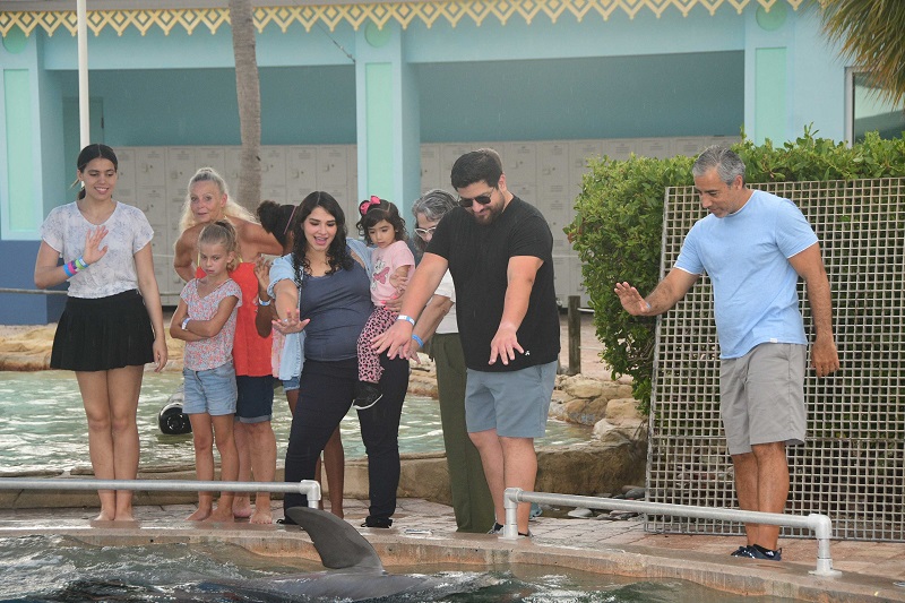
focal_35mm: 112
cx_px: 452
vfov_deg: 12.2
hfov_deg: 18.3
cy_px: 302
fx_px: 2815
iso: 1000
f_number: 7.1
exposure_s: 1/250
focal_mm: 75
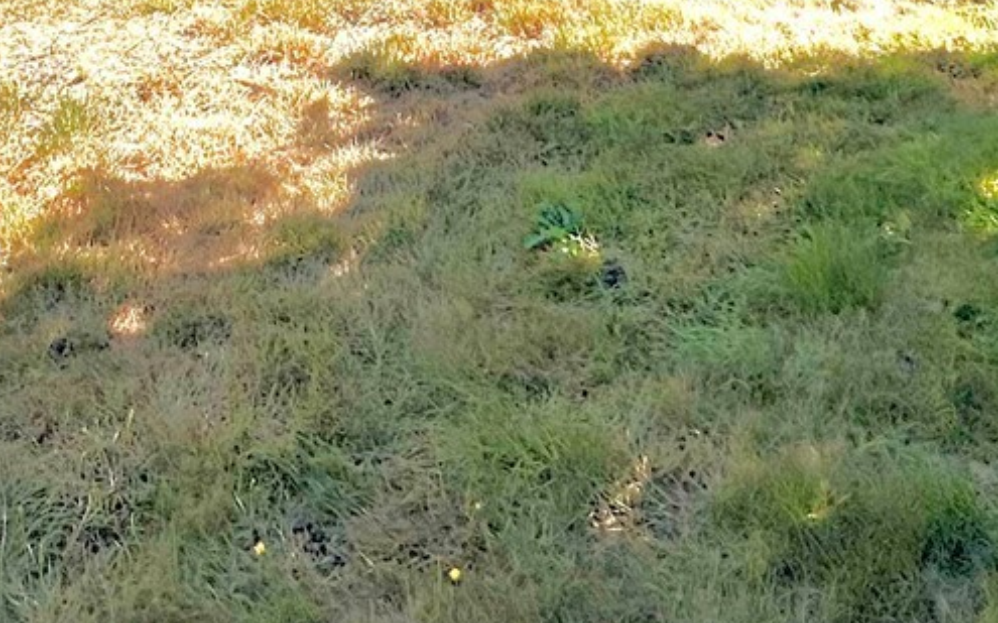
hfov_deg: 40.5
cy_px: -462
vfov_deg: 20.2
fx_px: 1305
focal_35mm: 48
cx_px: 232
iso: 40
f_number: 2.2
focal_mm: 2.22
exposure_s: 1/1511
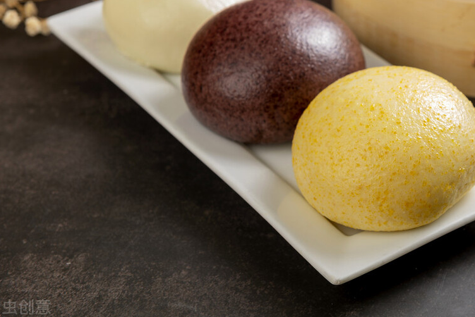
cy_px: 68
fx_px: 1306
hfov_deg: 20.4
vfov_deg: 13.8
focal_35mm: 99
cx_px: 361
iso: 31
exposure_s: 1/125
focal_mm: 62
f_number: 7.1
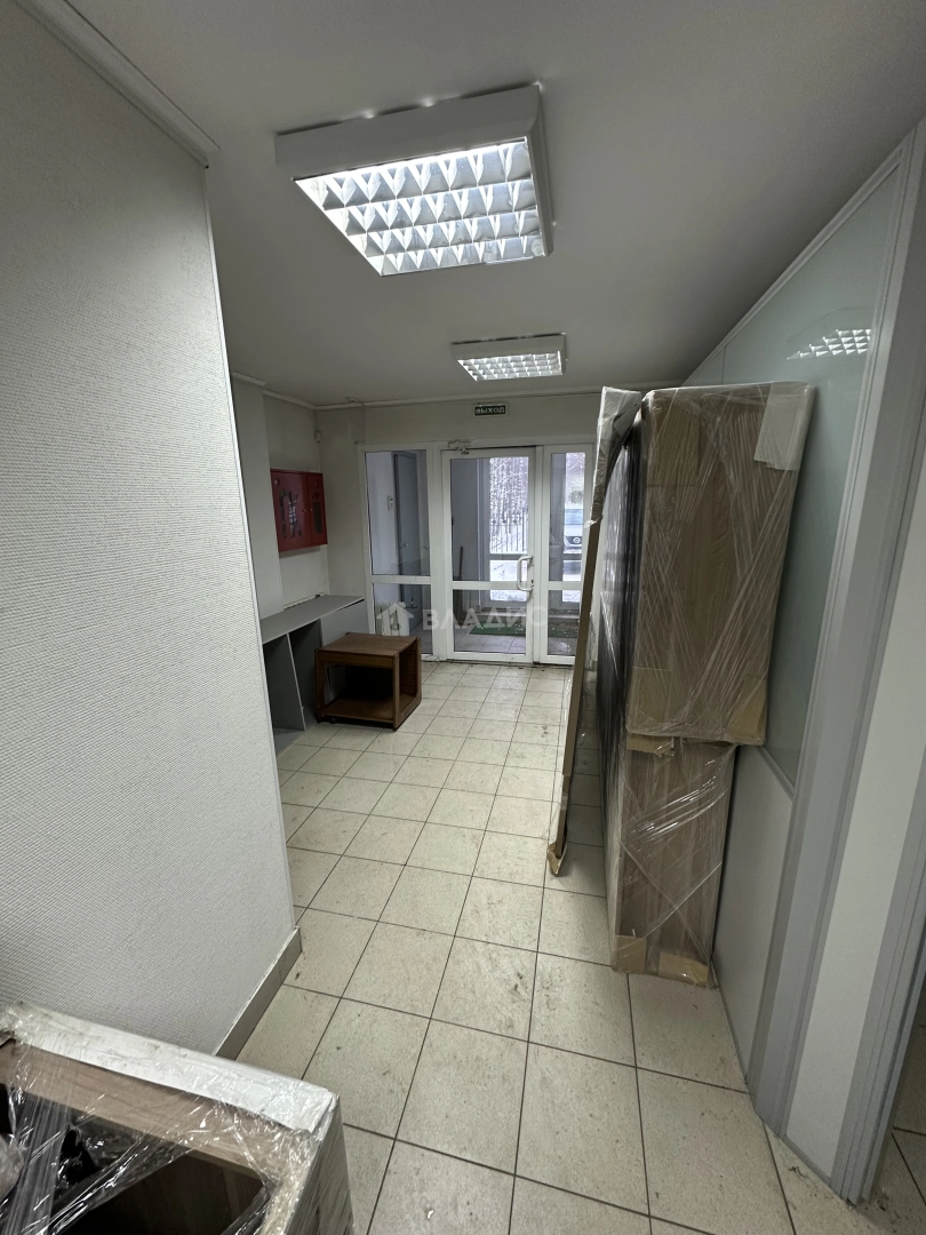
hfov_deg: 85.7
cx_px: 463
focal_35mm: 14
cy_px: 618
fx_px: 499
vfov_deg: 102.1
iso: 200
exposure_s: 1/50
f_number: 2.2
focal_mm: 2.22
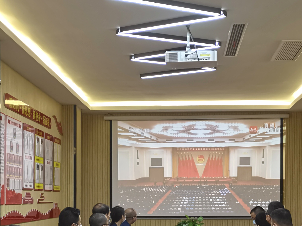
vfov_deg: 19.7
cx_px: 155
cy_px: 215
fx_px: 637
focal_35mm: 73
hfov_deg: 26.7
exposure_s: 1/100
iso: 200
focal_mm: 5.58
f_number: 1.9
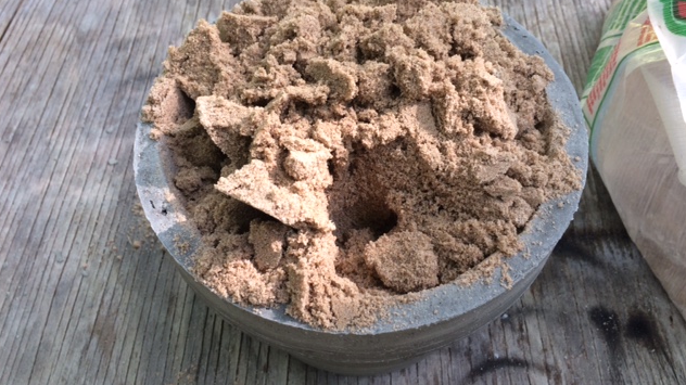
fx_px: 582
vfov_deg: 36.6
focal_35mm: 32
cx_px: 344
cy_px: 168
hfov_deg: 61.0
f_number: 2.2
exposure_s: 1/60
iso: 40
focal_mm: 4.15
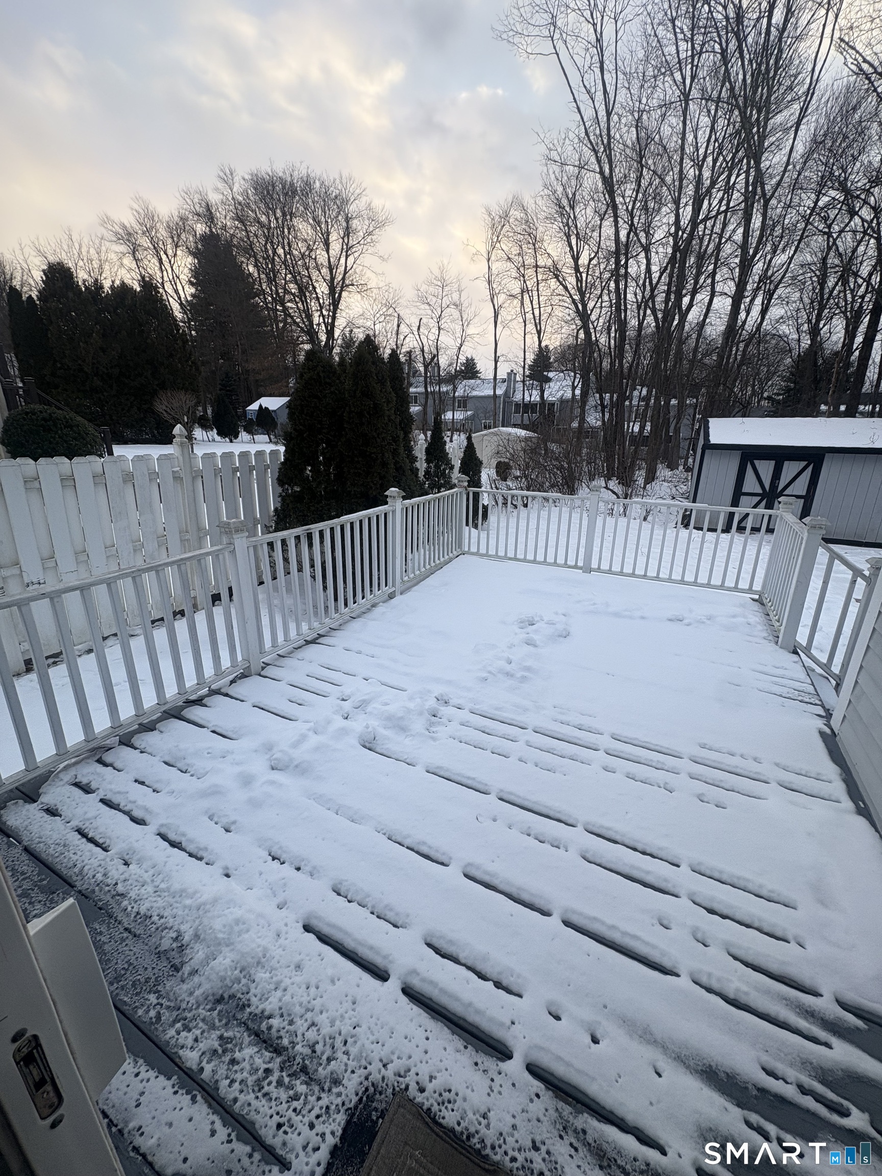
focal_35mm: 14
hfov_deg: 85.7
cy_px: 588
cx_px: 441
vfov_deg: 102.1
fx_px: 476
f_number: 2.2
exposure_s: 1/177
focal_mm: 2.22
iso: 40
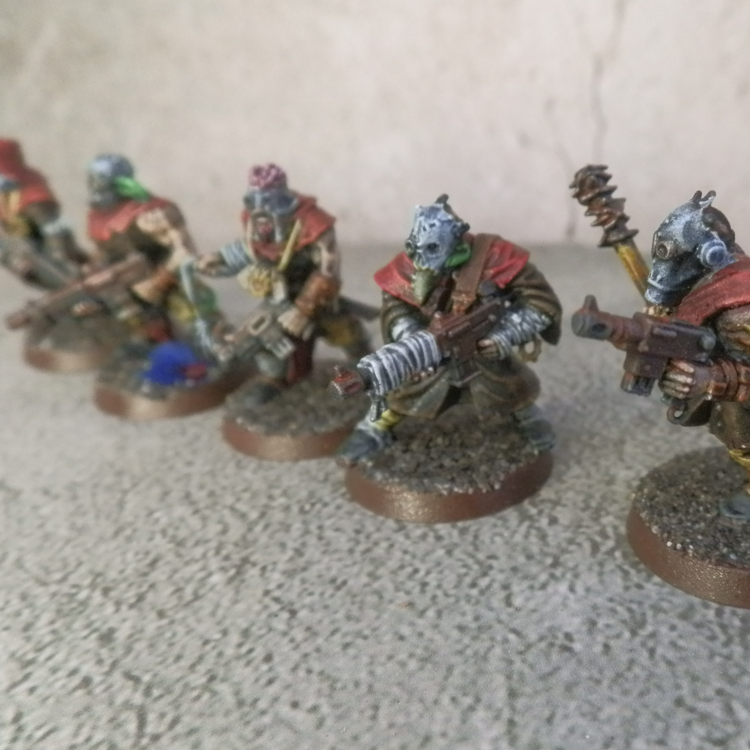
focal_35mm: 34
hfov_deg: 47.7
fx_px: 833
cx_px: 496
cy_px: 383
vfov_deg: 48.4
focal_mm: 5
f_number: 3.1
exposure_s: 1/80
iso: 400
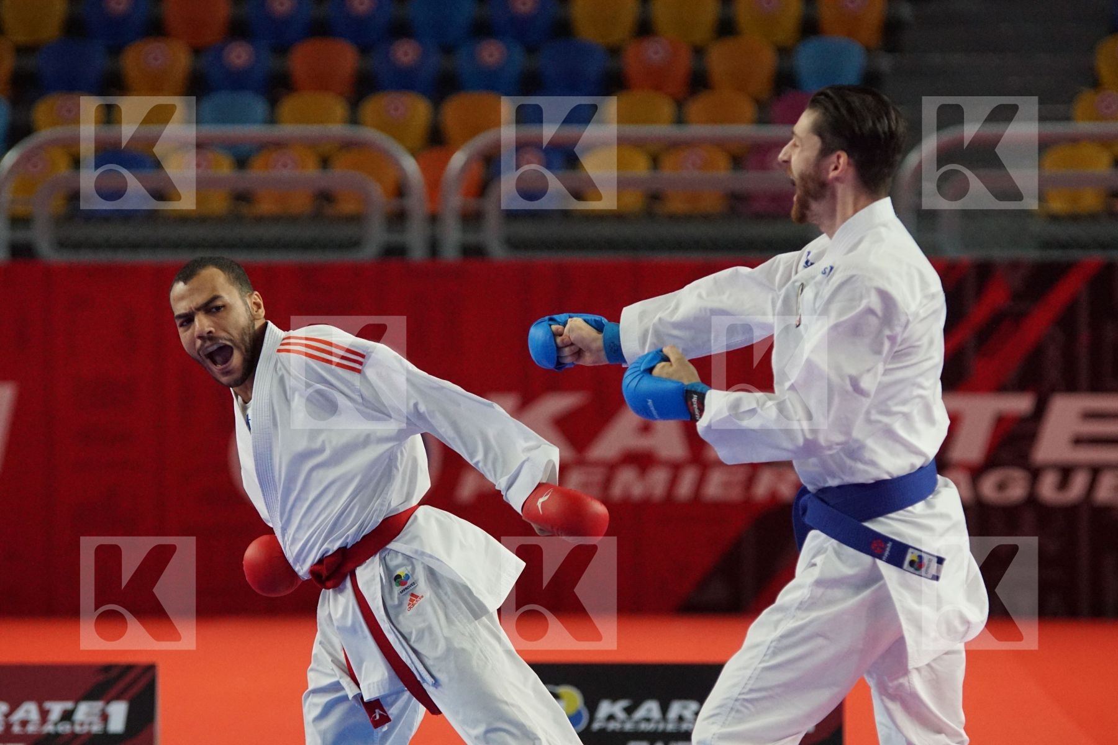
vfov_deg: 6.1
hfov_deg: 9.1
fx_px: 6987
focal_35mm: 225
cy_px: 372
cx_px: 559
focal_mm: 150
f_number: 2.8
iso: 3200
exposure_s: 1/2000
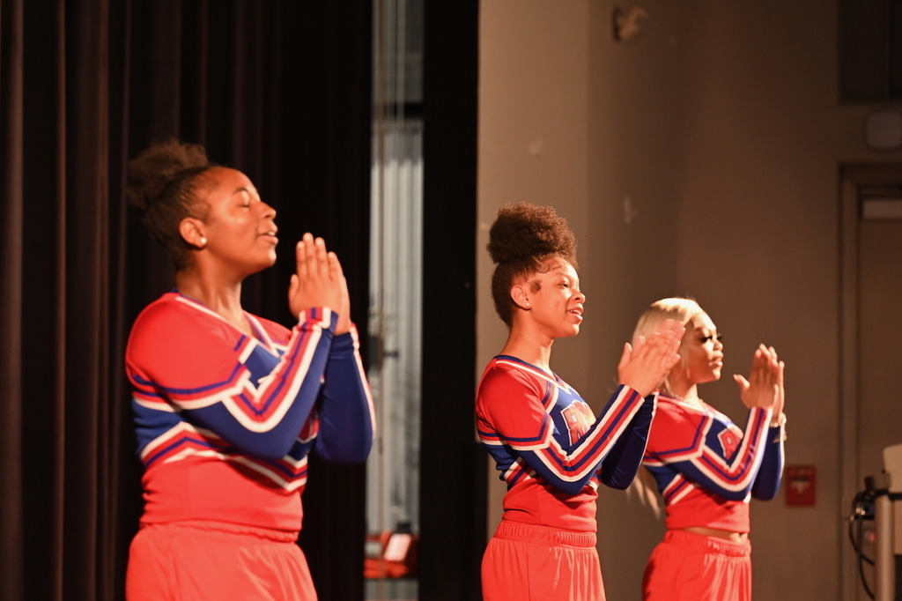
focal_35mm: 150
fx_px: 3757
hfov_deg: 13.7
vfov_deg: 9.1
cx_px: 451
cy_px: 300
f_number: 4
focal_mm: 150
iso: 2500
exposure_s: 1/60
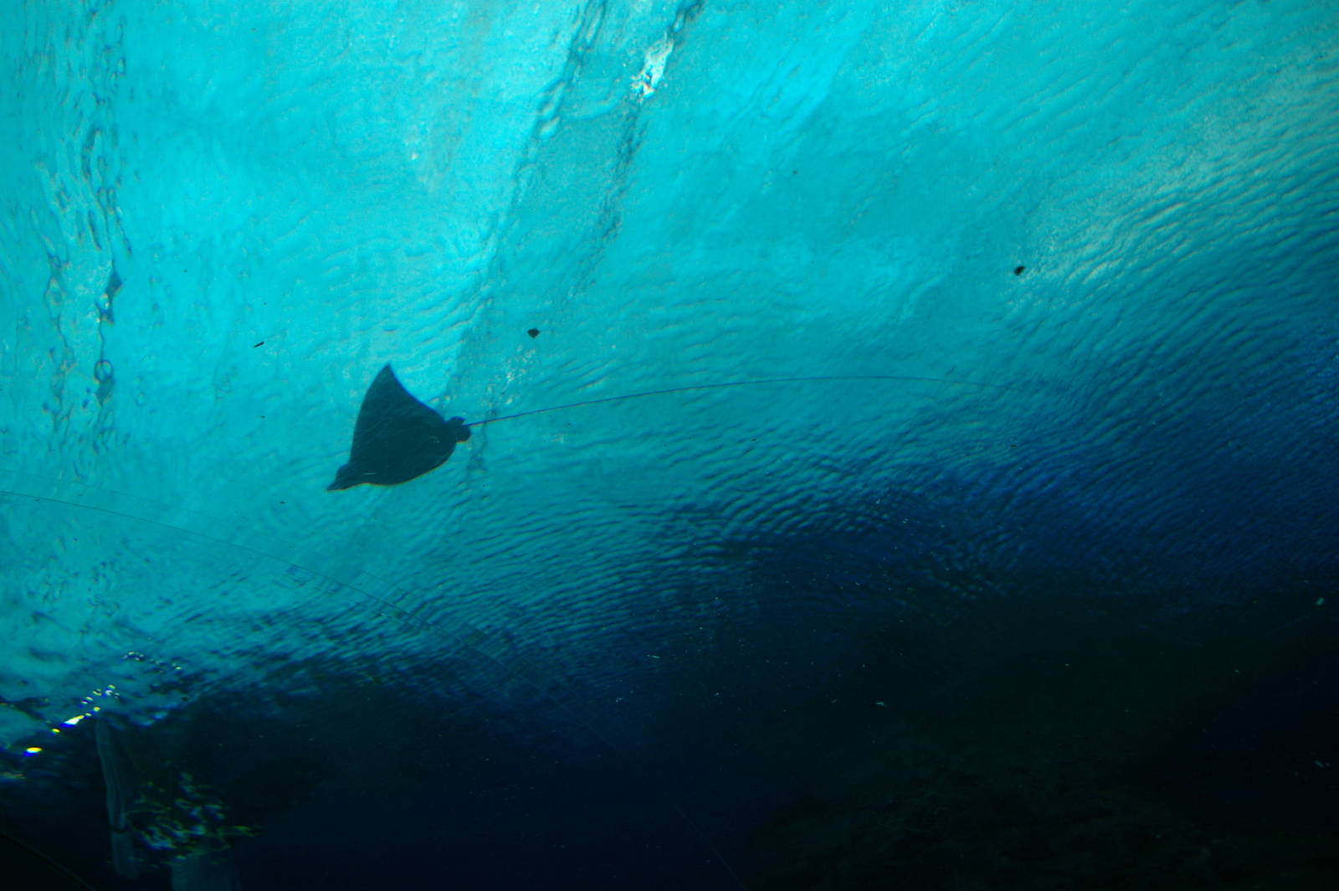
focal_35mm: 27
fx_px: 1003
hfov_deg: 67.4
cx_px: 670
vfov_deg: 47.9
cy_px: 446
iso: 400
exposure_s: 1/60
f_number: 3.5
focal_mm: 18
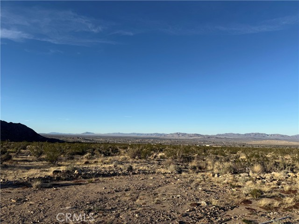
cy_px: 112
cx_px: 150
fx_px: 207
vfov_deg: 56.8
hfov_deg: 71.6
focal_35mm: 24
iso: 80
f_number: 1.78
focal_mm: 6.76
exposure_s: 1/5319
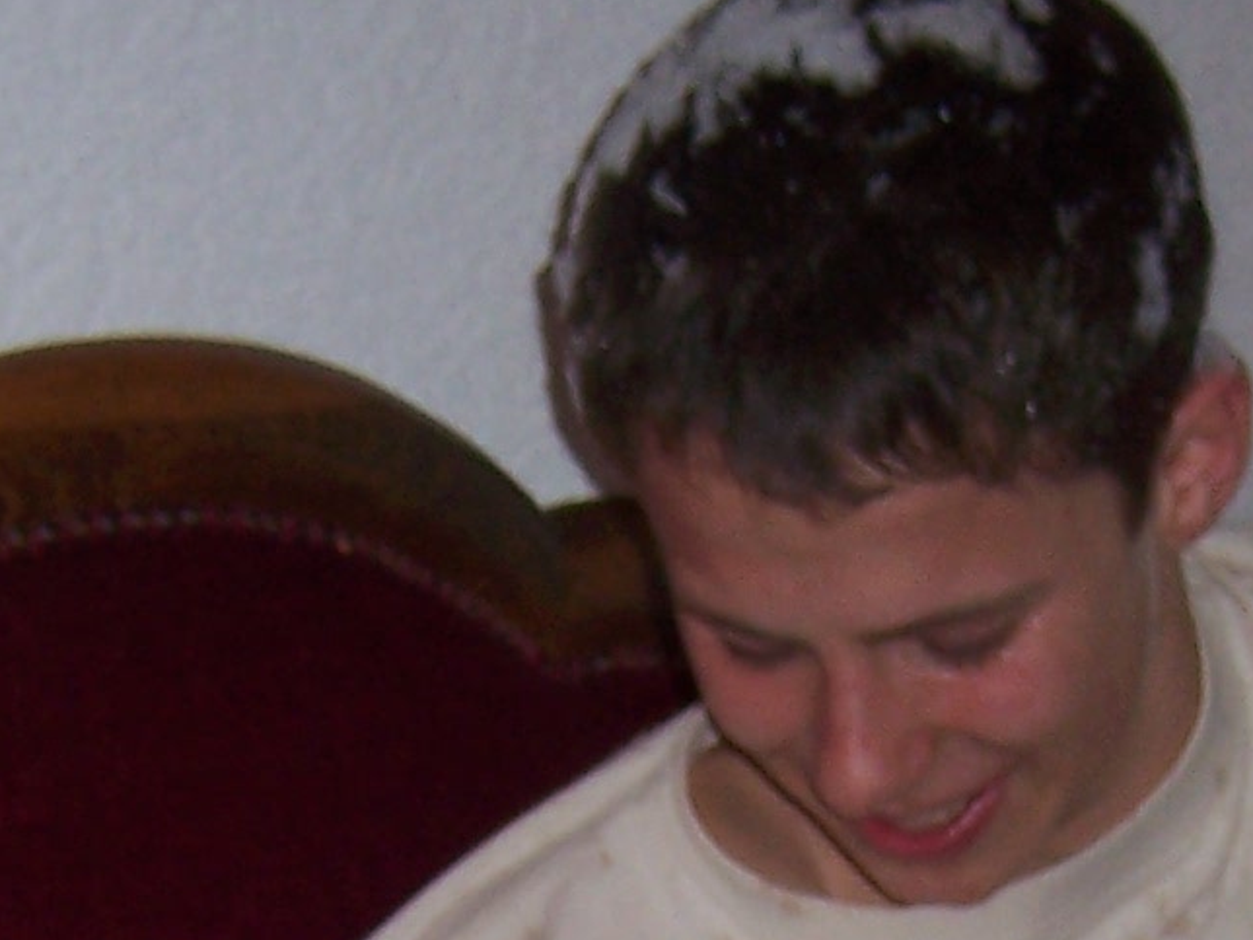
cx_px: 432
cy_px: 1467
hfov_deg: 13.7
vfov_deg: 9.9
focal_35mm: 144
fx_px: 5212
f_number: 2.8
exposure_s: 1/60
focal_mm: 6.2
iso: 80
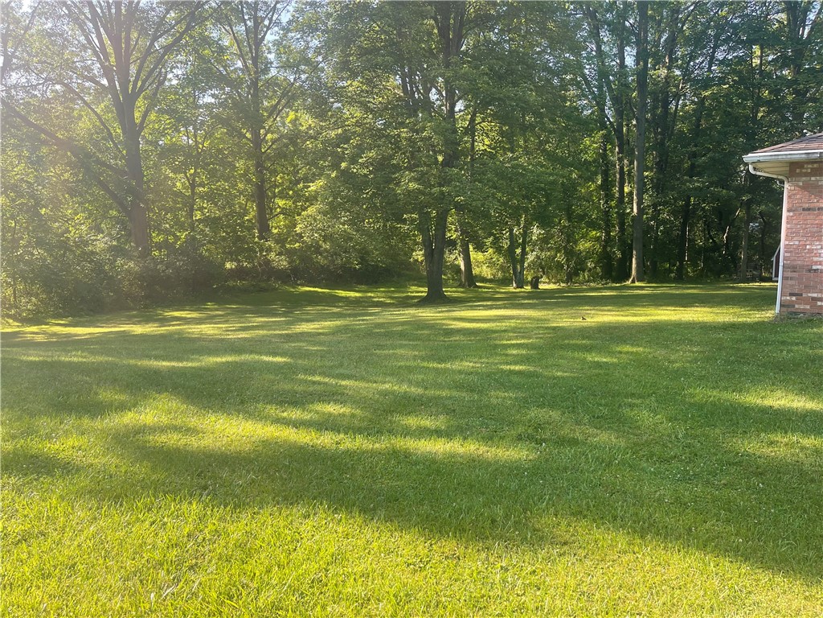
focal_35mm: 25
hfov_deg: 69.4
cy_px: 309
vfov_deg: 54.9
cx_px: 412
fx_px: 594
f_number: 1.6
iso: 32
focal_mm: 5.1
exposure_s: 1/422
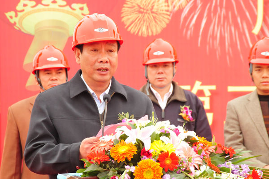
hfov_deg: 12.5
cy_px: 90
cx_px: 134
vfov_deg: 8.3
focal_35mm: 165
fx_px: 1231
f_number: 7.1
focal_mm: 110
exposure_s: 1/80
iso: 1600
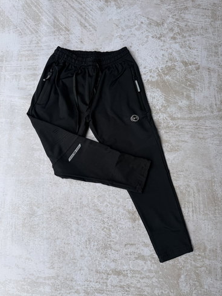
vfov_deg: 67.3
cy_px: 150
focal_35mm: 26
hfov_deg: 53.0
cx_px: 106
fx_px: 222
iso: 80
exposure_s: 1/909
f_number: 1.78
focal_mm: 6.76
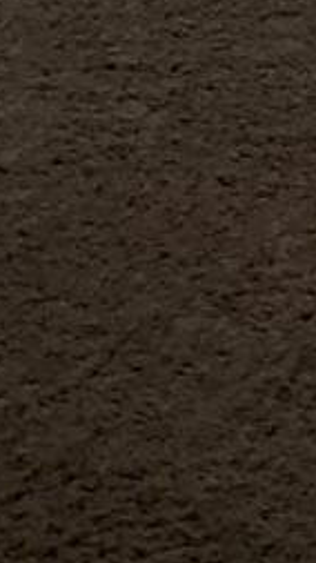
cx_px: 766
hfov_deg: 4.9
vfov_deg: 7.3
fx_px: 3596
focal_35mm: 241
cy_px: -1440
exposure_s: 1/60
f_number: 1.8
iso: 125
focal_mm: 4
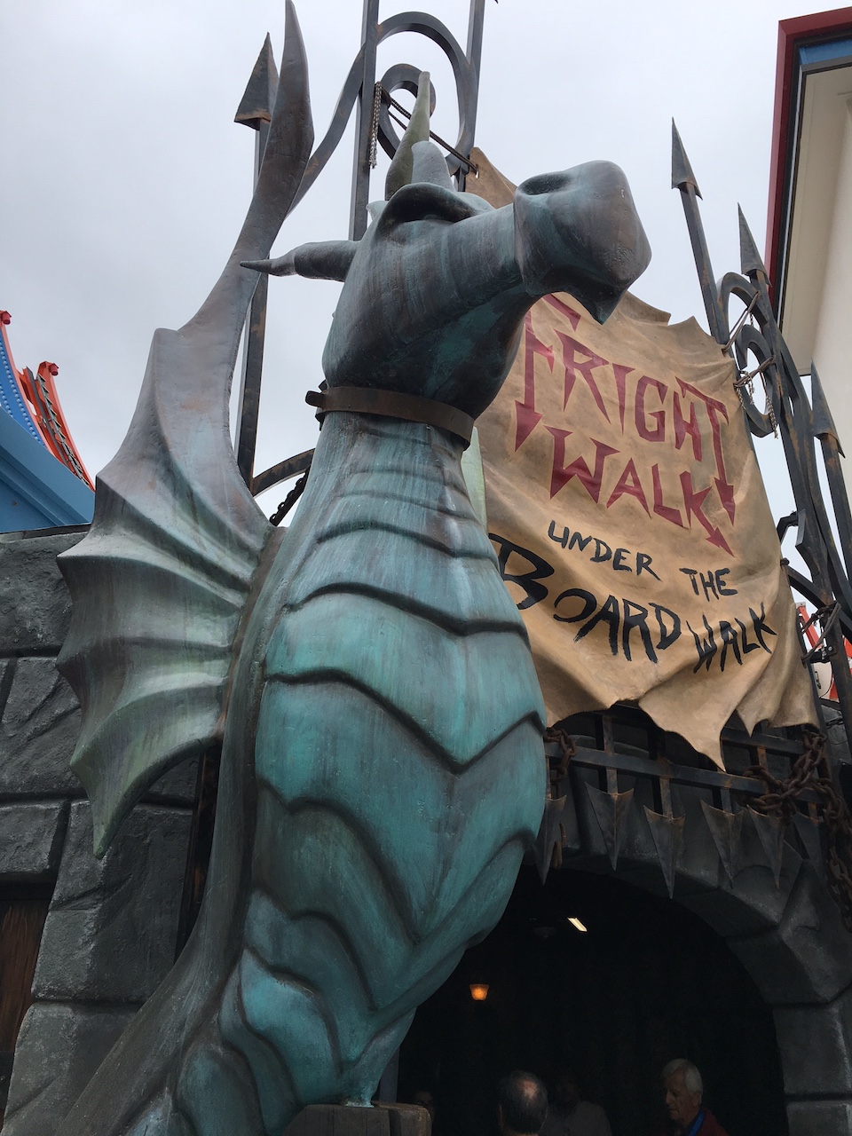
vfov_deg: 61.7
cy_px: 568
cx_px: 426
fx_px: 952
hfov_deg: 48.2
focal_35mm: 29
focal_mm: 4.15
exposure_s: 1/1832
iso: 25
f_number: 2.2
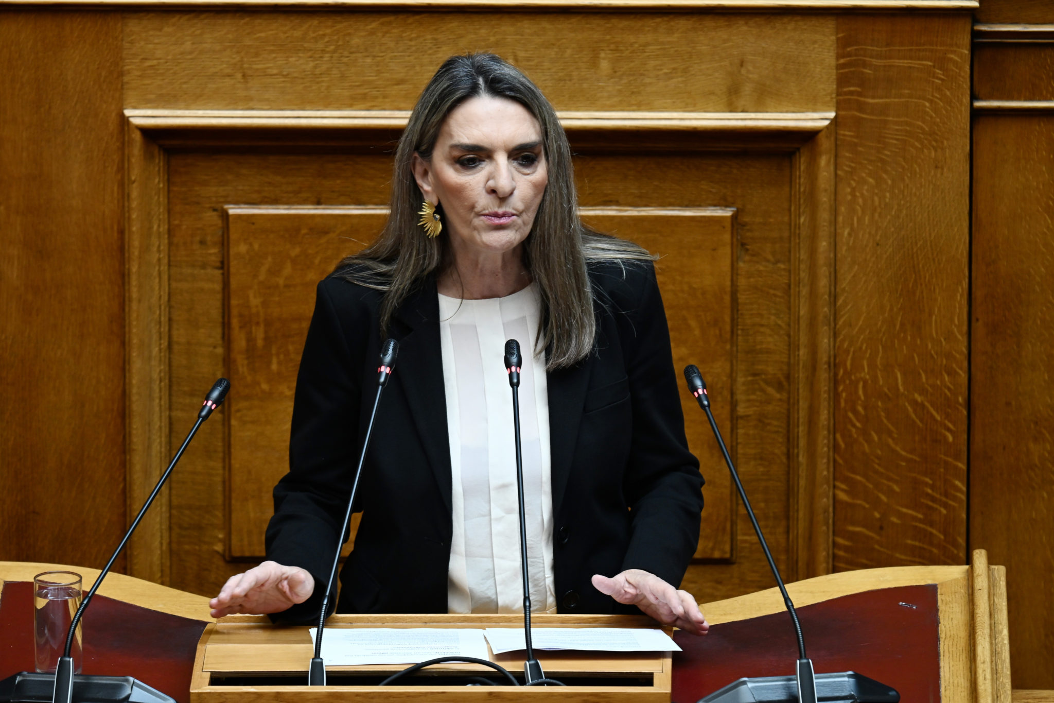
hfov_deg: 4.4
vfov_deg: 2.9
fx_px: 13758
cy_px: 352
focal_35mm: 470
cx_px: 527
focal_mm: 470
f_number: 6
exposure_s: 1/250
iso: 1800
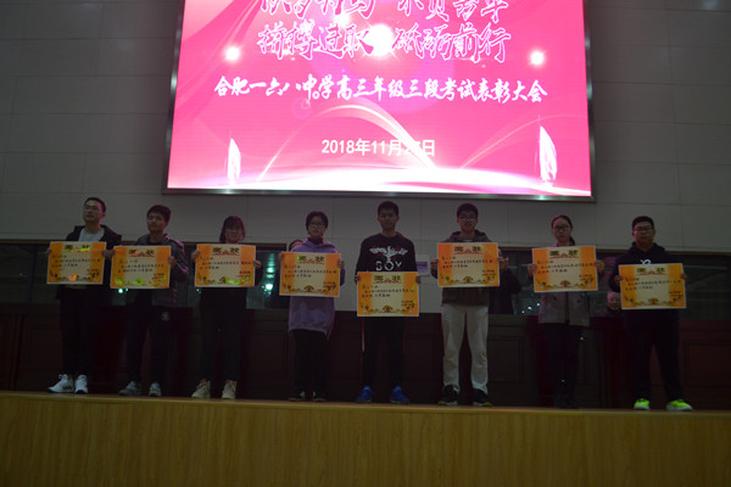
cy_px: 244
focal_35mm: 33
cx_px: 366
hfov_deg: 57.2
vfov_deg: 40.0
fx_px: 670
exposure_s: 1/60
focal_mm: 22
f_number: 3.8
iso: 400
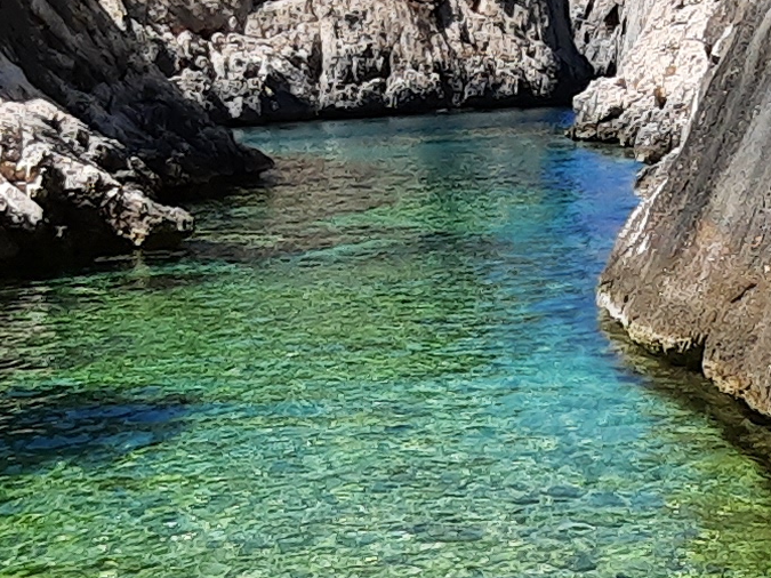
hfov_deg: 25.3
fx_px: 1715
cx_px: 491
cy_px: 408
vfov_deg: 19.0
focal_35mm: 77
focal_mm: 1.74
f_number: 2.2
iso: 40
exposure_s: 1/1890
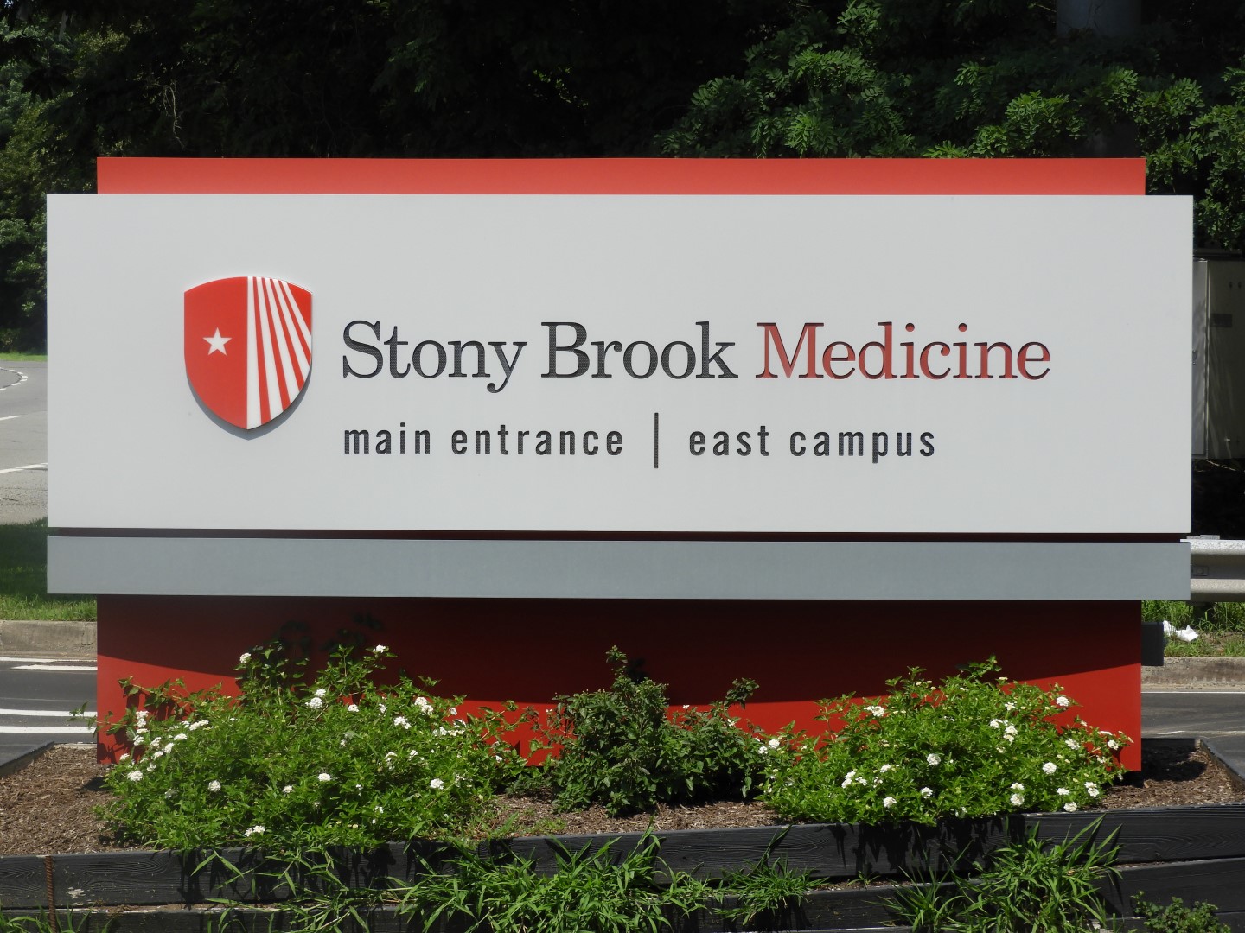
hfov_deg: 13.2
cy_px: 466
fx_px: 5395
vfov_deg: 9.9
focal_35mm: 150
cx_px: 622
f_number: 5.2
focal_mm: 26.9
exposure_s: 1/640
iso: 100
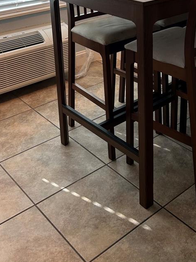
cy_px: 28
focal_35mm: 49
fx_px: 370
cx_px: 134
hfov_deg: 29.4
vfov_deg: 36.5
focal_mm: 5.7
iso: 32
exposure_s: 1/144
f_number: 1.5
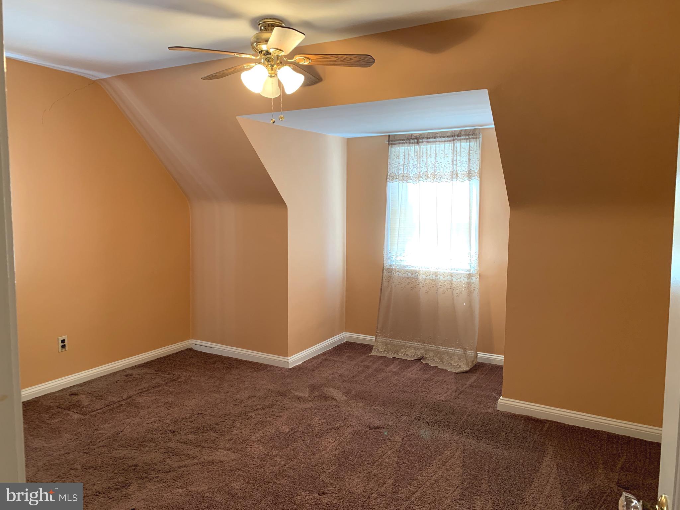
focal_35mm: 26
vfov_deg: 53.1
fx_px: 511
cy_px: 255
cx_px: 340
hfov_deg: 67.3
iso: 200
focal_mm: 4.25
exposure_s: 1/60
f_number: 1.8
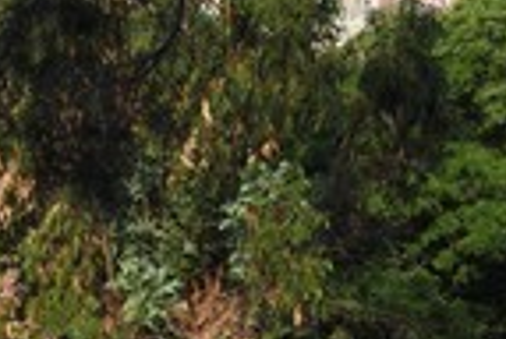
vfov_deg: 6.7
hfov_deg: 9.8
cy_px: 78
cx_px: -209
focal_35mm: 205
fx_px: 2887
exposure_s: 1/200
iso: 200
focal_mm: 70
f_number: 14
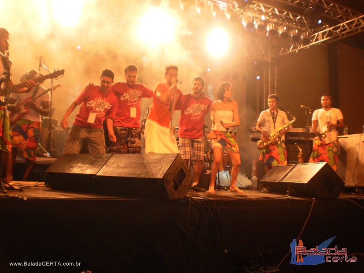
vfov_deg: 39.7
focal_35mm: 36
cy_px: 136
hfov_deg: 51.4
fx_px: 379
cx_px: 182
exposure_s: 1/30
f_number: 3.1
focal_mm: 6.3
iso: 125
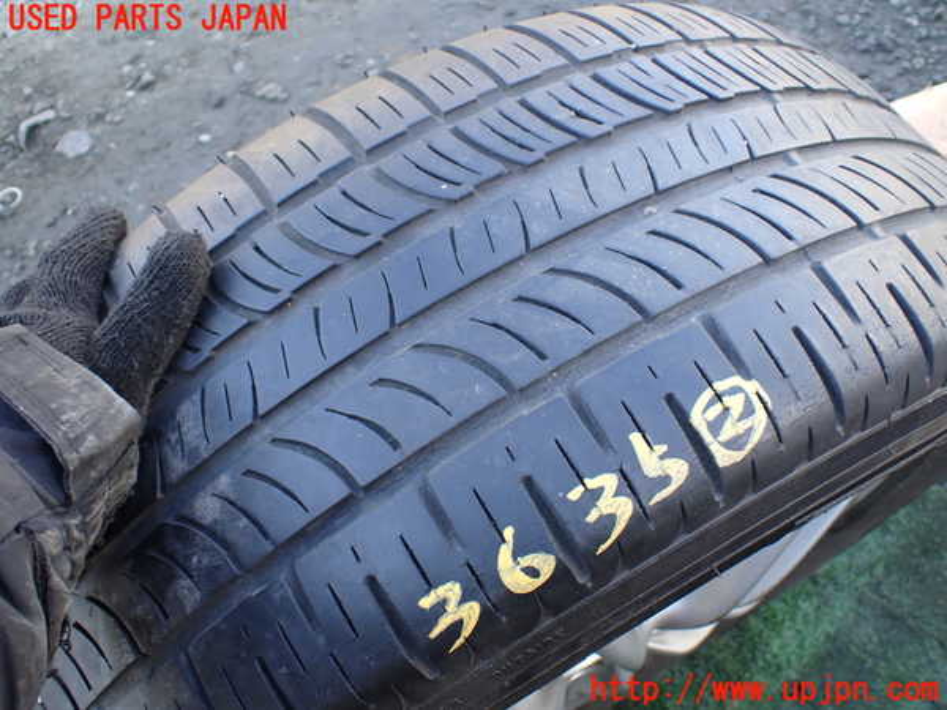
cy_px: 355
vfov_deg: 46.8
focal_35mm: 30
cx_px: 474
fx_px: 821
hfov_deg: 60.0
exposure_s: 1/125
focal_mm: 5.4
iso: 125
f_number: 2.3
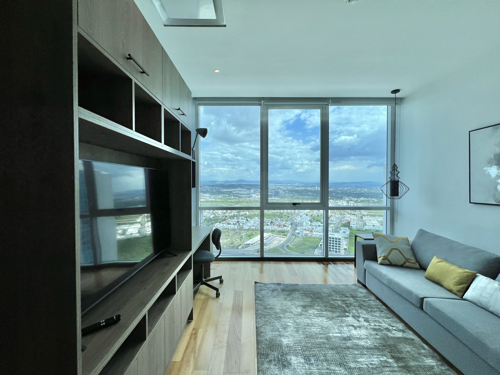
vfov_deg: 89.9
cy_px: 188
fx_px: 188
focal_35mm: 13
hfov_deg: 106.2
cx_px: 250
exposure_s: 1/1393
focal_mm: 1.57
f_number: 1.8
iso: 32
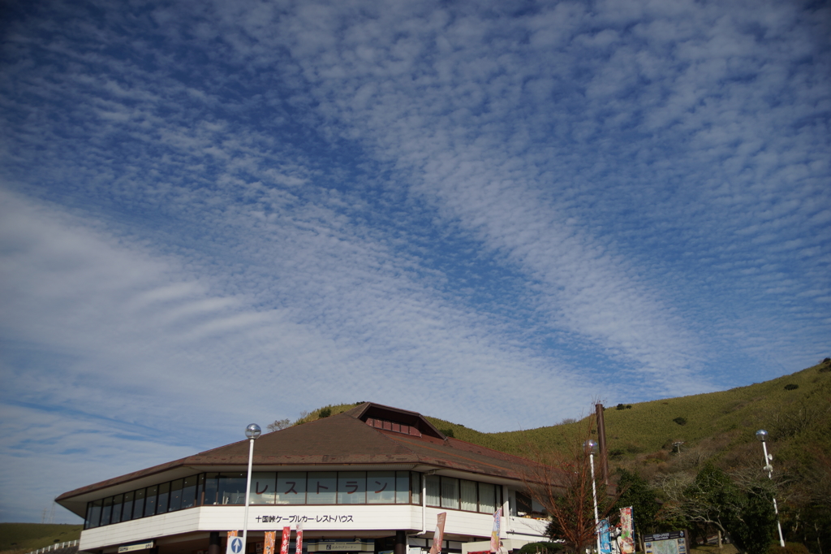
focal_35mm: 35
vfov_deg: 37.8
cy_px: 277
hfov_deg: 54.4
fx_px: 808
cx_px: 416
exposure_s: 1/3000
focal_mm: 35
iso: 100
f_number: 2.8
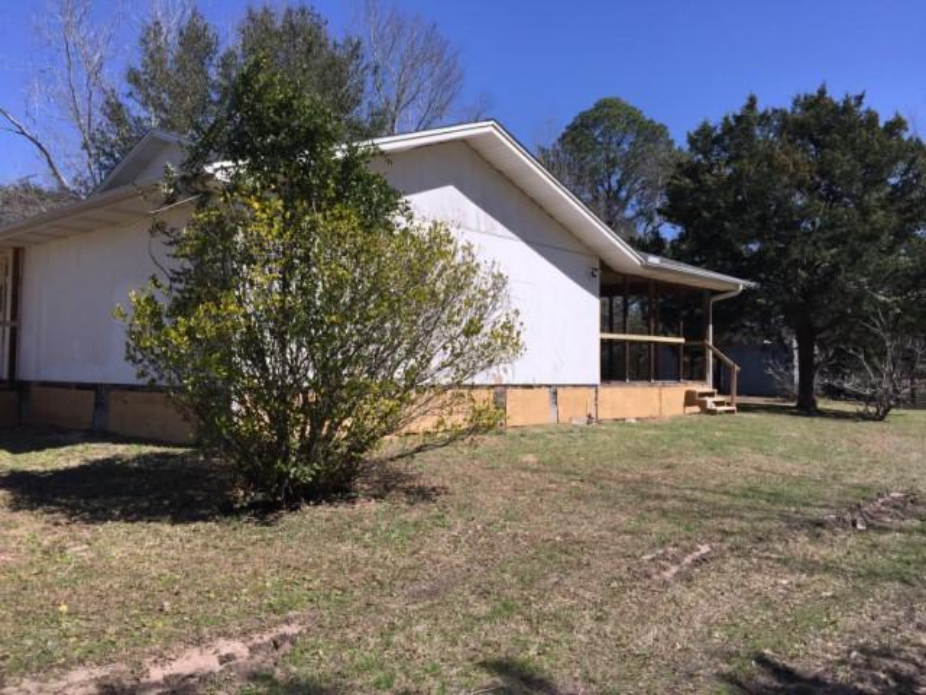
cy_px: 348
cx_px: 463
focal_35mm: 29
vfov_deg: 48.2
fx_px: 776
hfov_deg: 61.7
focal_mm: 4.15
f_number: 2.2
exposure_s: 1/3968
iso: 50
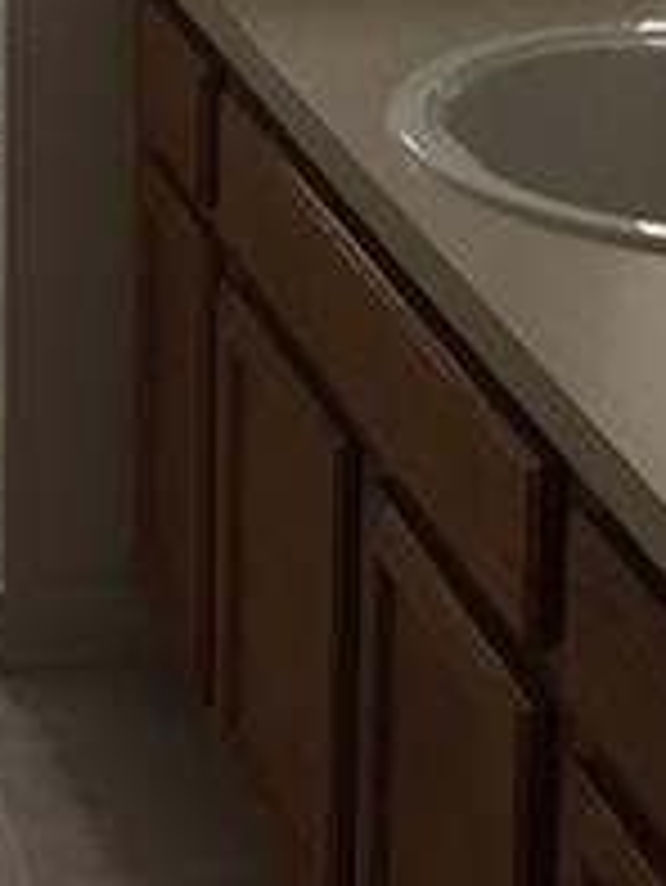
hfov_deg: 12.8
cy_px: -265
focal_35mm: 113
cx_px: -140
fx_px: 2896
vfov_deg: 16.5
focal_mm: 4.15
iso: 32
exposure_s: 1/30
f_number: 2.2
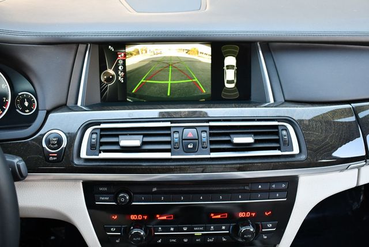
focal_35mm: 36
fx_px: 369
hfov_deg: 53.1
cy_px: 124
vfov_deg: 36.9
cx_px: 184
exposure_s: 1/125
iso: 900
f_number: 3.5
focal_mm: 18
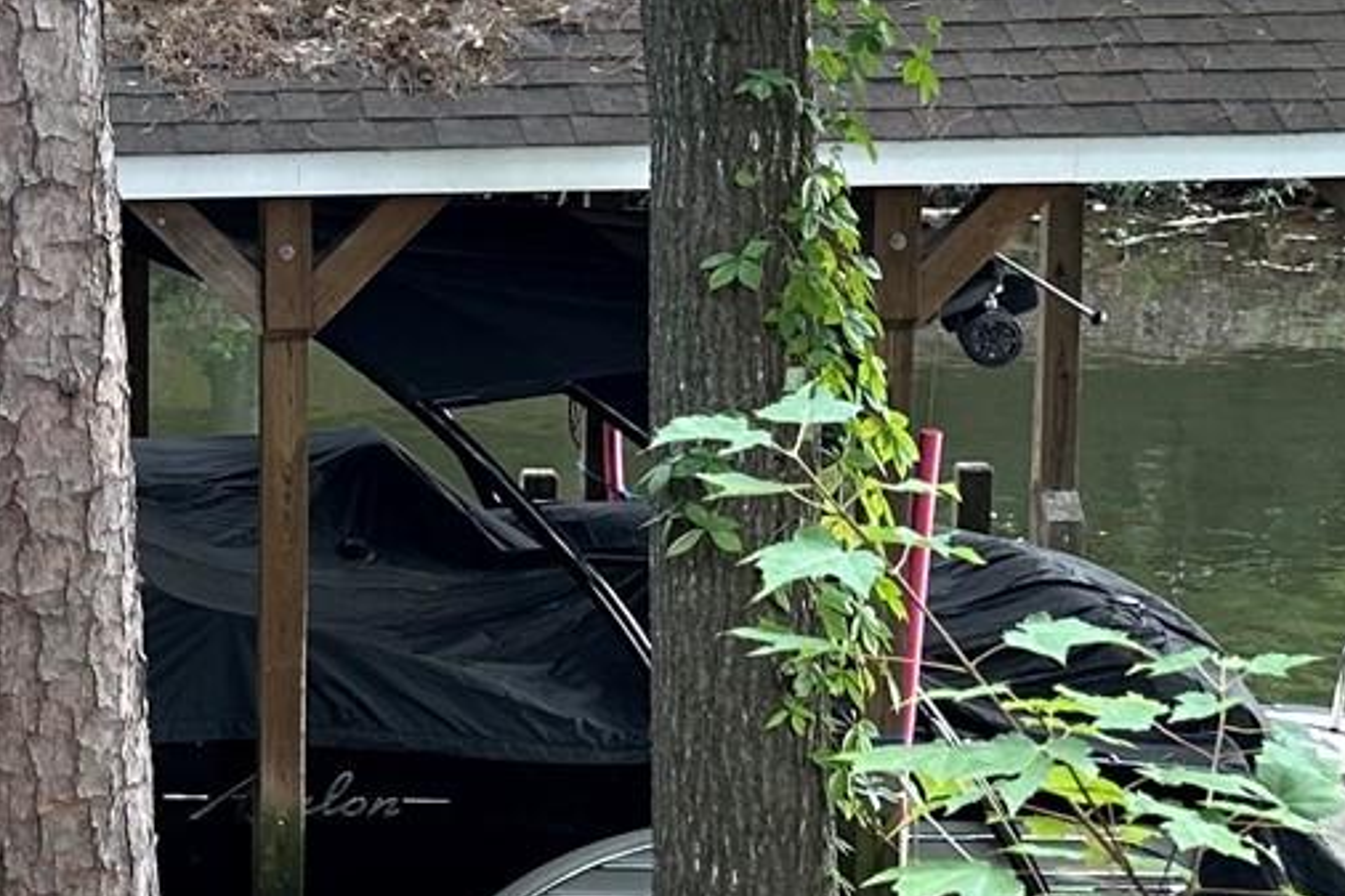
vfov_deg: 13.4
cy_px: 101
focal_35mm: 101
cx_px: -431
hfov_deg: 18.7
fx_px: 3772
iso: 80
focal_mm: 6.86
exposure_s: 1/121
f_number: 1.78
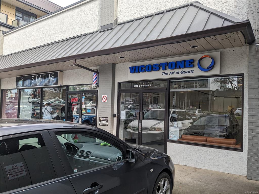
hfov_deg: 65.3
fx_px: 202
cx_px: 130
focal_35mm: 27
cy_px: 97
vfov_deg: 51.4
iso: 55
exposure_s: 1/975
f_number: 1.73
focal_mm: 4.38
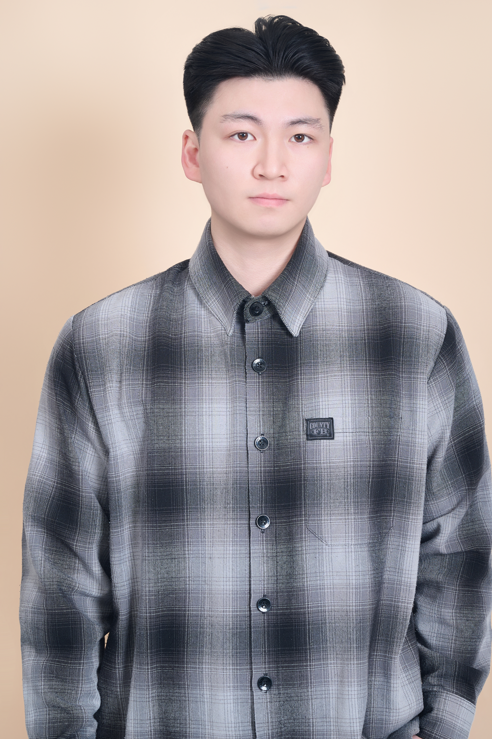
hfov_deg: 17.9
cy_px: 373
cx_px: 253
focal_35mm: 76
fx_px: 1560
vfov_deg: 26.7
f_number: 8
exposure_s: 1/160
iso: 160
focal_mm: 70
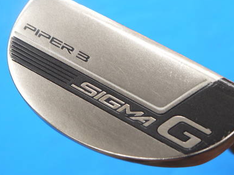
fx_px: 838
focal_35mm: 124
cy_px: 65
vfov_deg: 11.9
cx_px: 126
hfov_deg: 15.9
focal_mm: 42
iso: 800
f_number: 5.6
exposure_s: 1/80
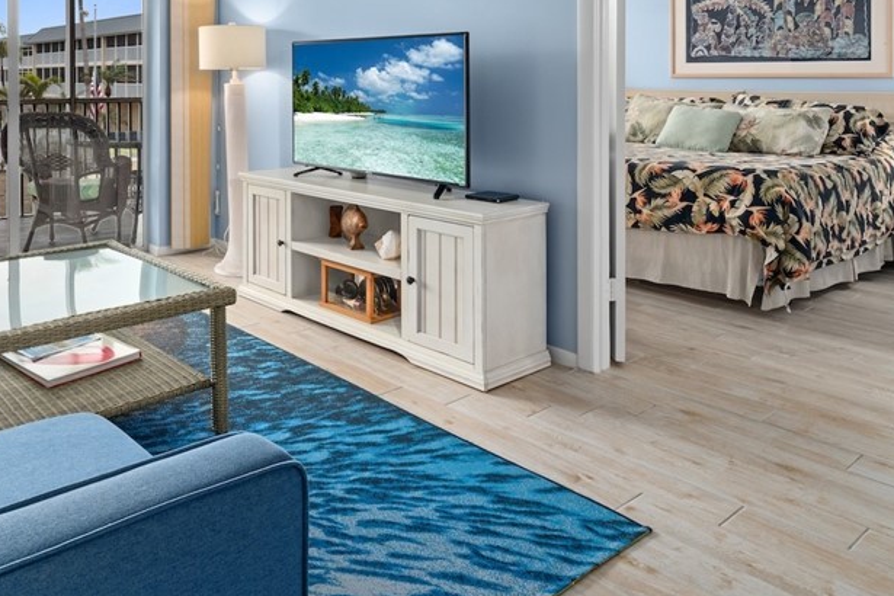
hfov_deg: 59.6
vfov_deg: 40.8
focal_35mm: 30
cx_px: 258
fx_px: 745
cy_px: 77
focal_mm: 17
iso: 160
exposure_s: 1.3
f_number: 10
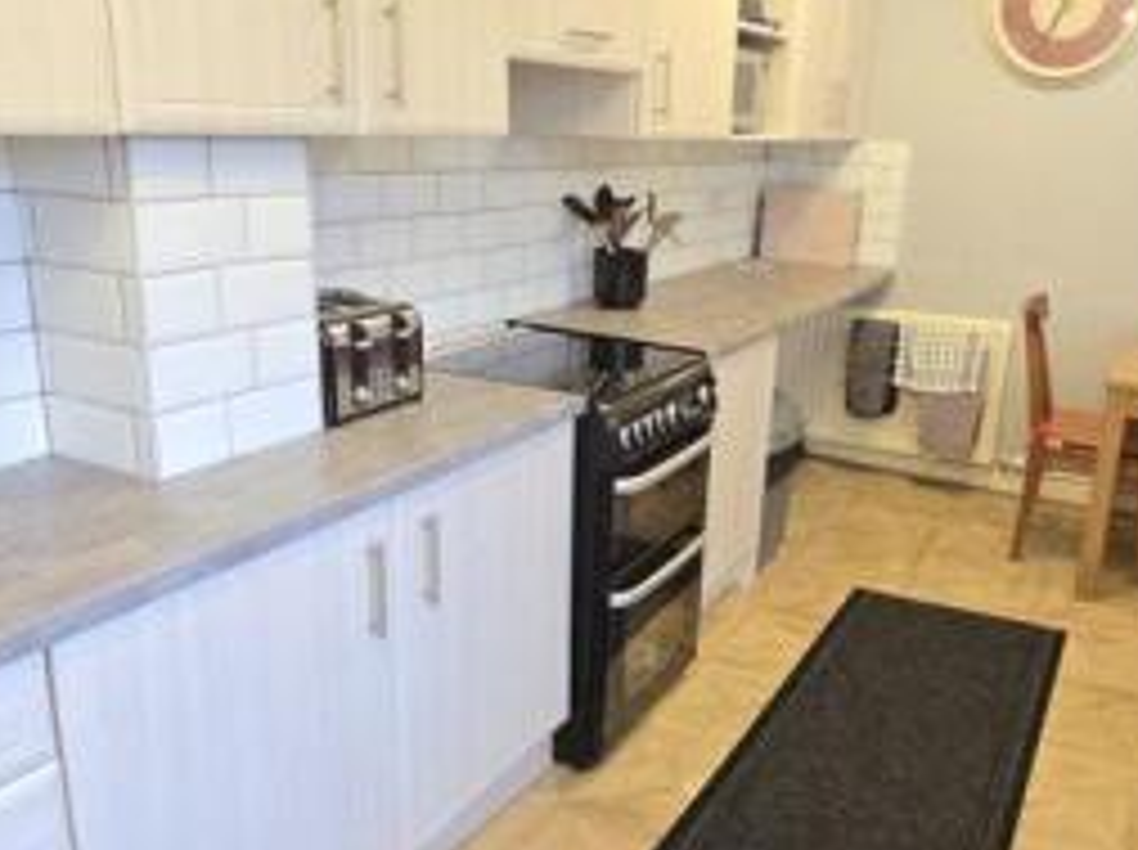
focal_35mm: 30
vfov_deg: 46.6
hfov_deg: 59.8
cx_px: 645
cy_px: 470
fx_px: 985
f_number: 2.2
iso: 500
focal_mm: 2.2
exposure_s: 1/60
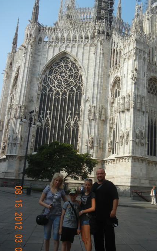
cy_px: 131
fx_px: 246
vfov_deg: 54.0
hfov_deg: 35.1
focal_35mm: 36
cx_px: 103
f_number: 7
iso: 160
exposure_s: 1/378
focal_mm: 5.4
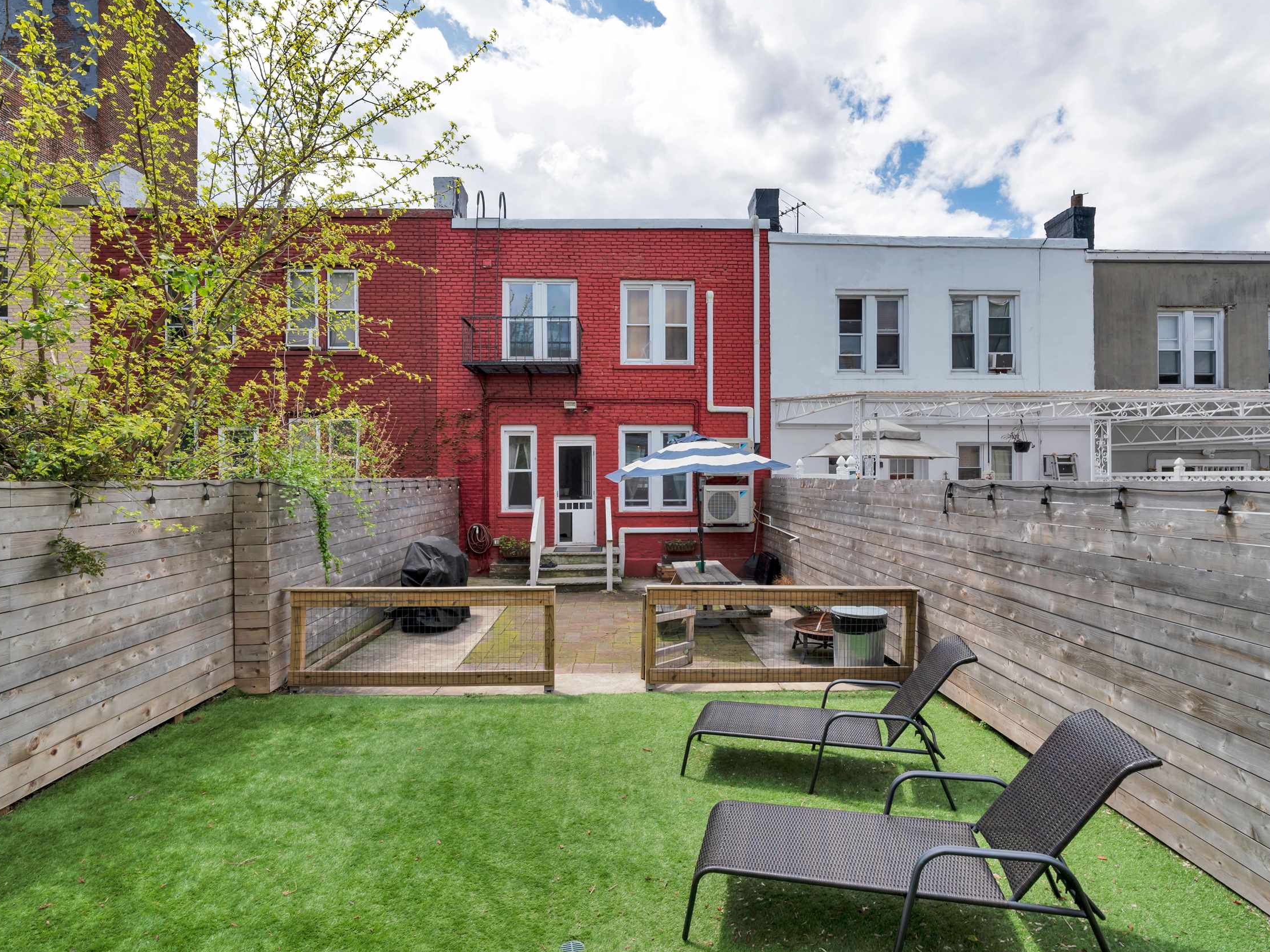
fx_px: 587
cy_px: 443
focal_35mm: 16
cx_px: 590
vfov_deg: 78.0
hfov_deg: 94.3
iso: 100
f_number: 8
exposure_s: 1/200
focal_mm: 12
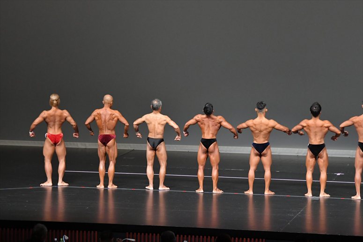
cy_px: 121
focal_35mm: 168
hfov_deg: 12.2
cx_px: 182
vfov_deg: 8.2
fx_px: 1693
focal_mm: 112
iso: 5000
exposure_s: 1/400
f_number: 5.6
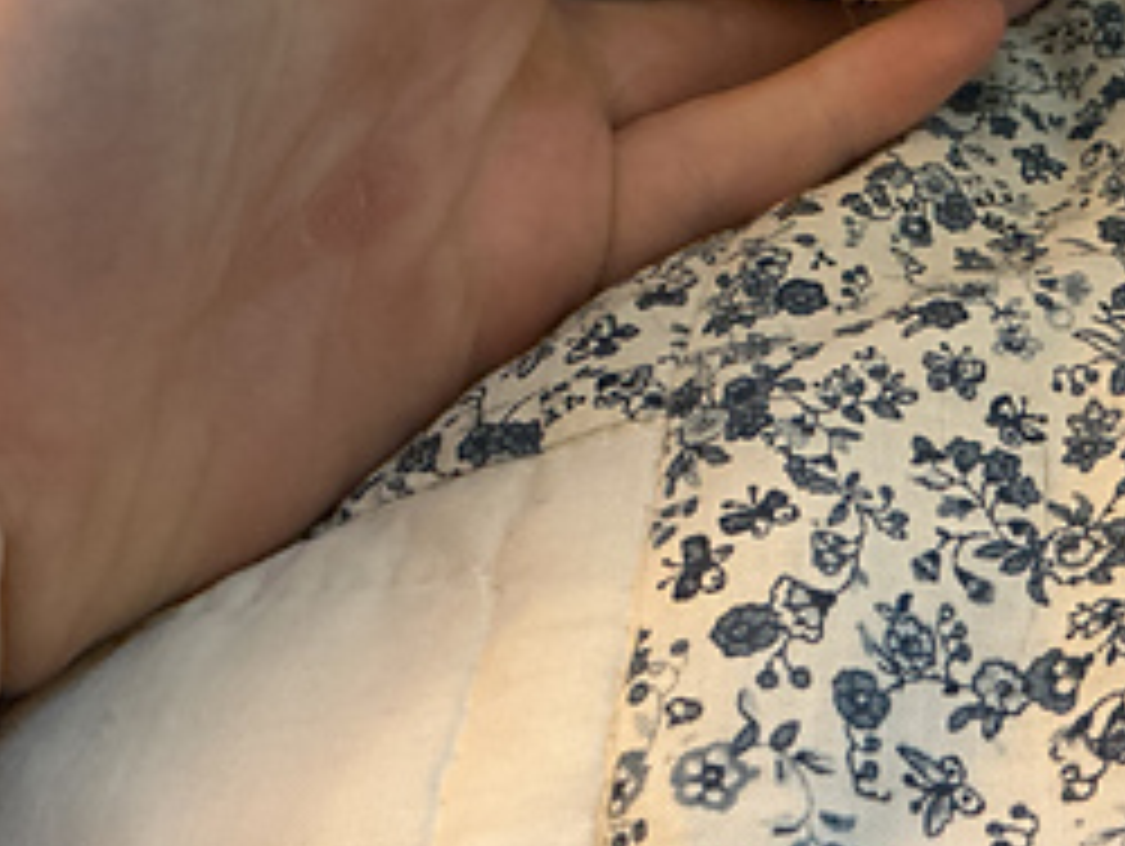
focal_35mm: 58
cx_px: 868
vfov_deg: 24.5
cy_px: 65
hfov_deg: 32.5
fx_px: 1887
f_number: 1.8
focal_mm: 3
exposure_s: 1/40
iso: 320
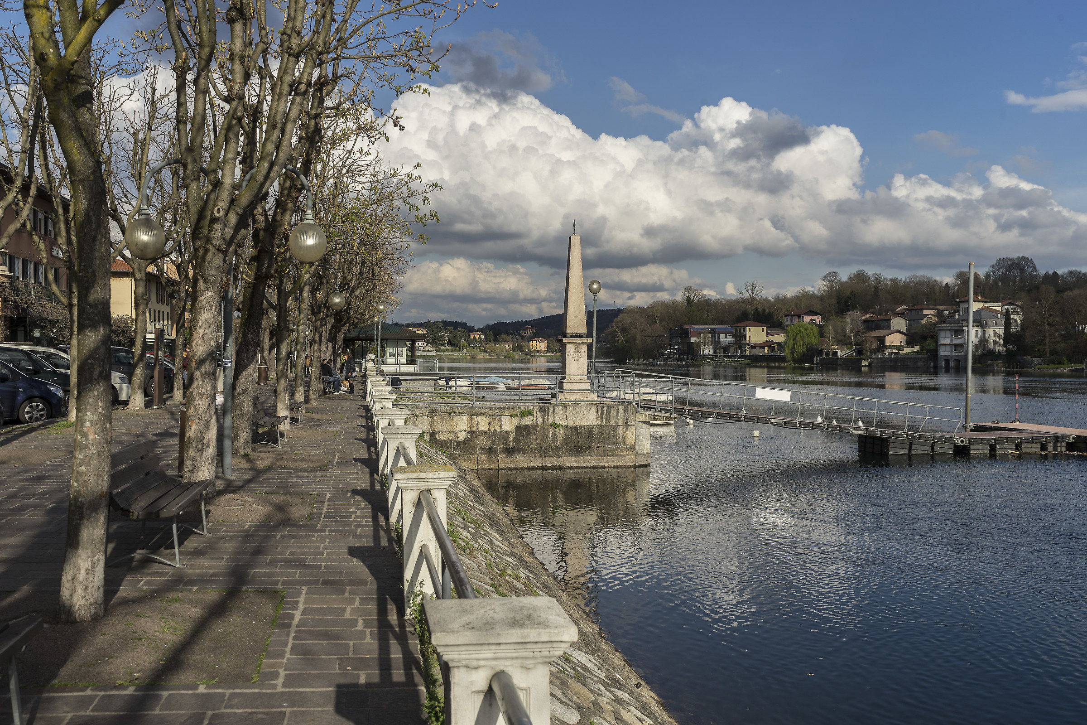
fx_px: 1057
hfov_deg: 54.4
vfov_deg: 37.9
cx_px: 544
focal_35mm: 35
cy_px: 362
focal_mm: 35
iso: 100
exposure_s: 1/200
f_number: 11
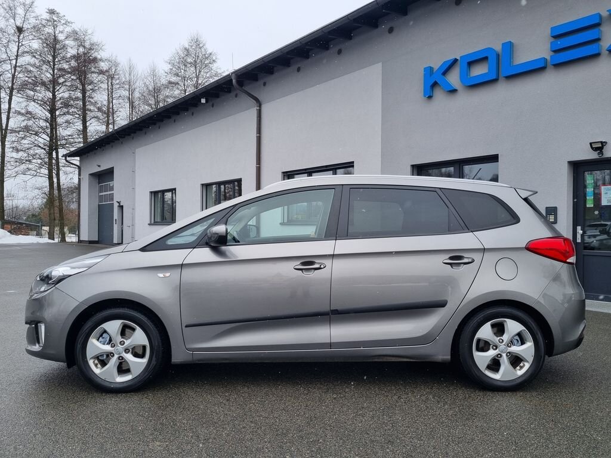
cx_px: 306
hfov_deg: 67.3
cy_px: 229
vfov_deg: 53.1
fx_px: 459
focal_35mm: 26
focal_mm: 5.4
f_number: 1.8
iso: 50
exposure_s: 1/666
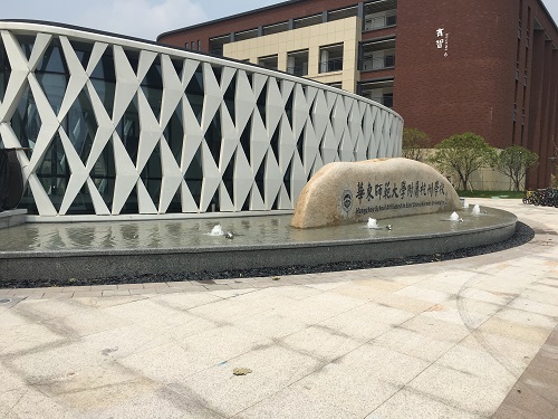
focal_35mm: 29
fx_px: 467
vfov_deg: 48.2
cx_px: 279
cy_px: 210
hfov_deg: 61.7
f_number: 2.2
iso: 25
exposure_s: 1/2653
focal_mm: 4.15
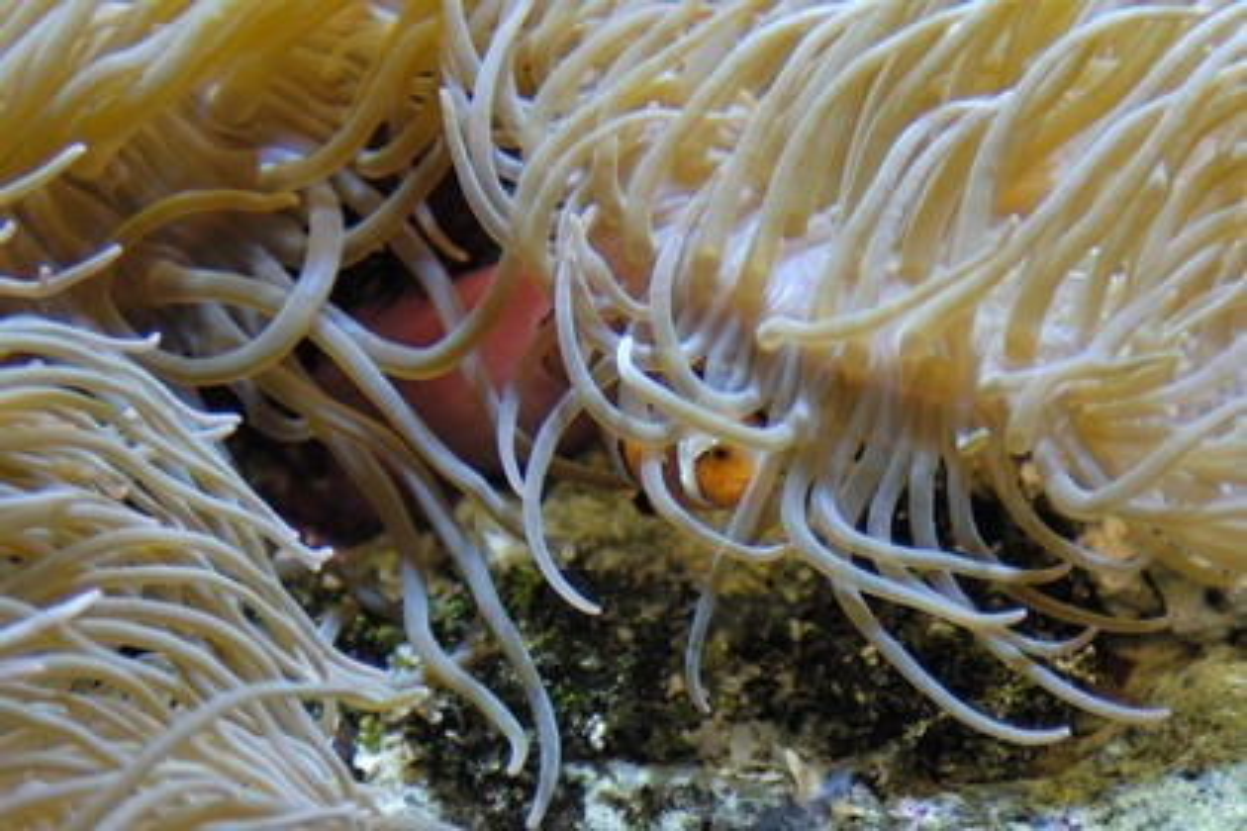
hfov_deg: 19.5
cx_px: 624
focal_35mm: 105
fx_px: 3637
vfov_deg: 13.0
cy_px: 416
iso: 400
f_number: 2.8
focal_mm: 70
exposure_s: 1/60
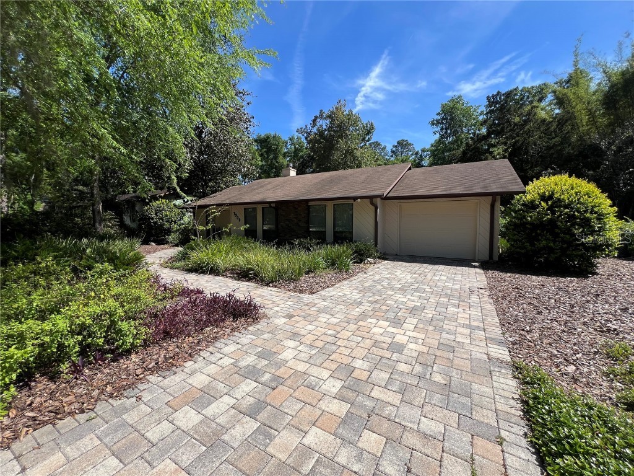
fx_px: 238
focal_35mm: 13
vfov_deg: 89.9
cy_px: 238
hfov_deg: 106.2
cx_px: 317
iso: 32
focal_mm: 1.57
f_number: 1.8
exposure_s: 1/1248
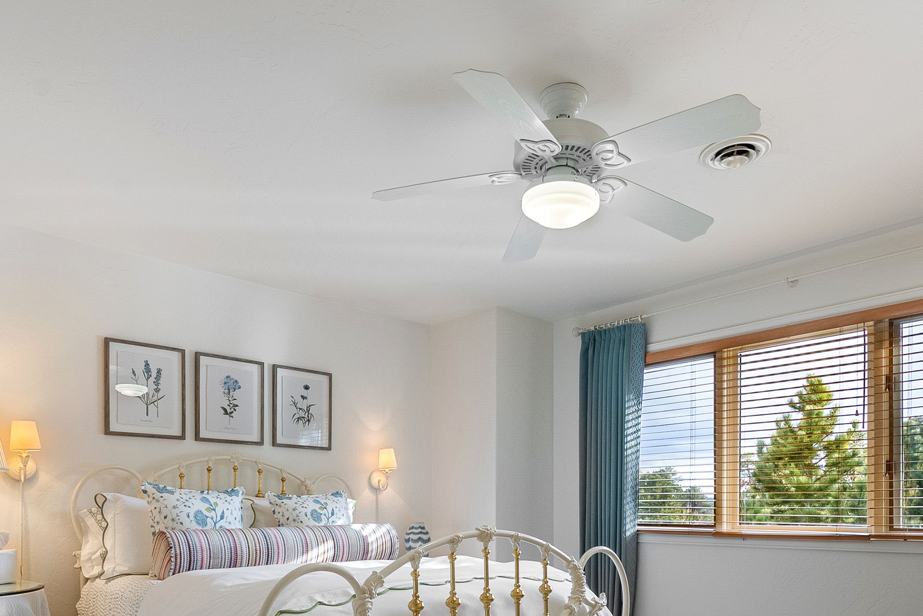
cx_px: 461
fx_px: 667
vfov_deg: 46.1
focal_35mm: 26
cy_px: 519
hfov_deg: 69.4
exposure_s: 1/13
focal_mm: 14
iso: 640
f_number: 9
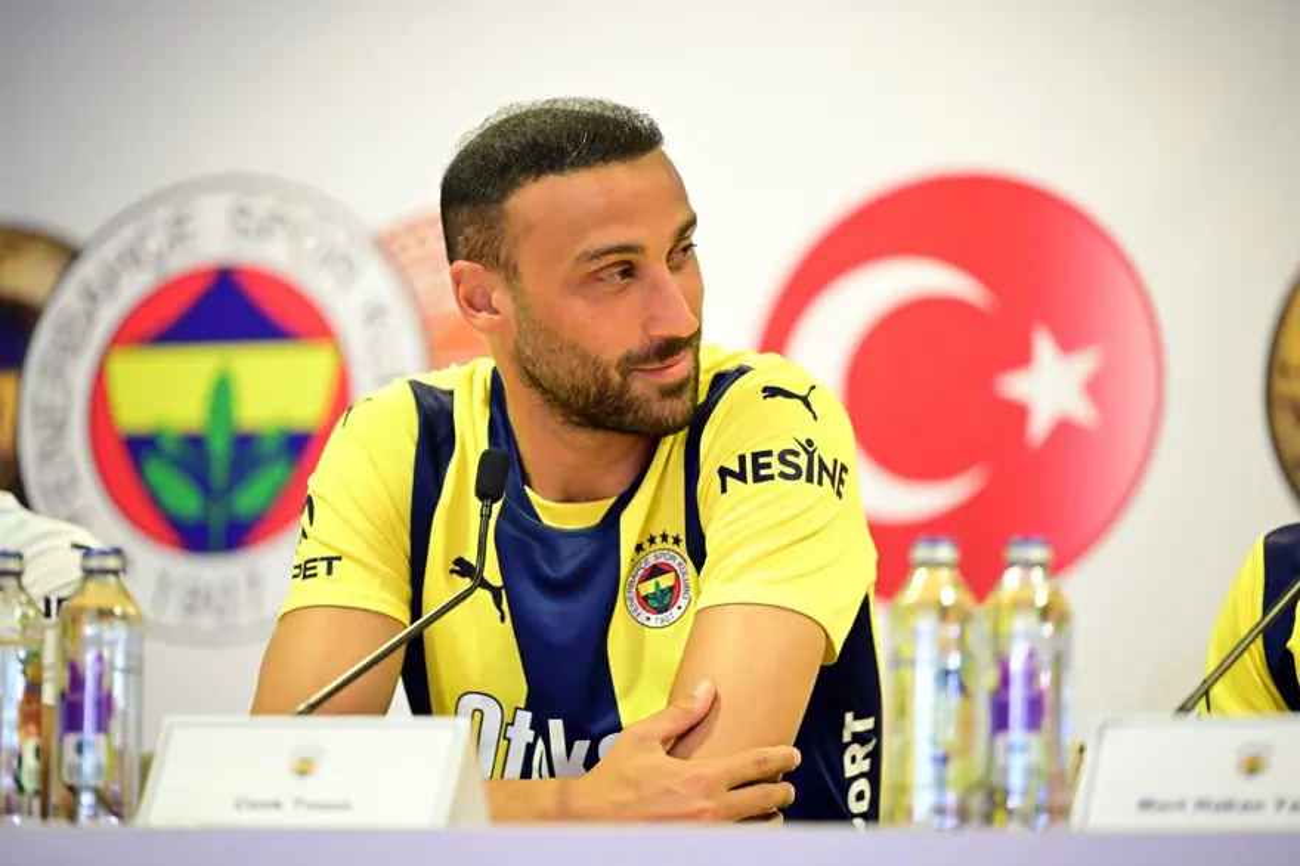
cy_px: 433
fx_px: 7219
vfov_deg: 6.9
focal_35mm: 200
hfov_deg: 10.3
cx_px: 650
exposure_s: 1/80
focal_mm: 200
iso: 2000
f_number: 2.8
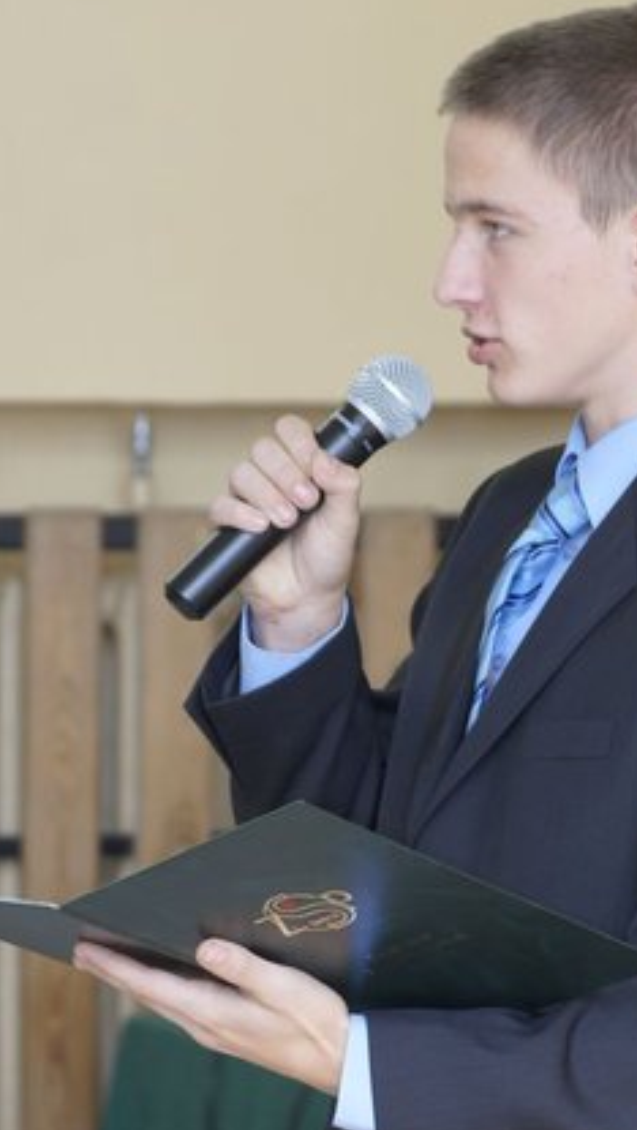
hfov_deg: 4.9
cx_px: 475
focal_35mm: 249
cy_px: 633
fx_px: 7463
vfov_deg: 8.7
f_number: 7.1
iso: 800
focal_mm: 120
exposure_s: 1/160
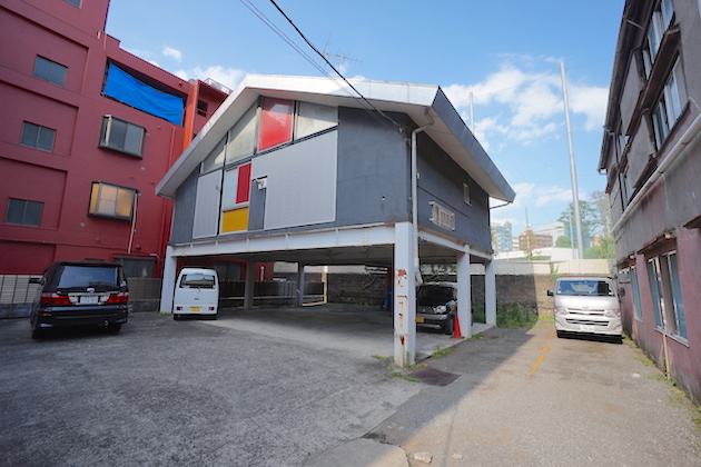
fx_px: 292
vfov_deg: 77.3
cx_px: 350
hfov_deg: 100.4
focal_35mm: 15
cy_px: 234
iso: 100
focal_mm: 10
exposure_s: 1/100
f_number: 9
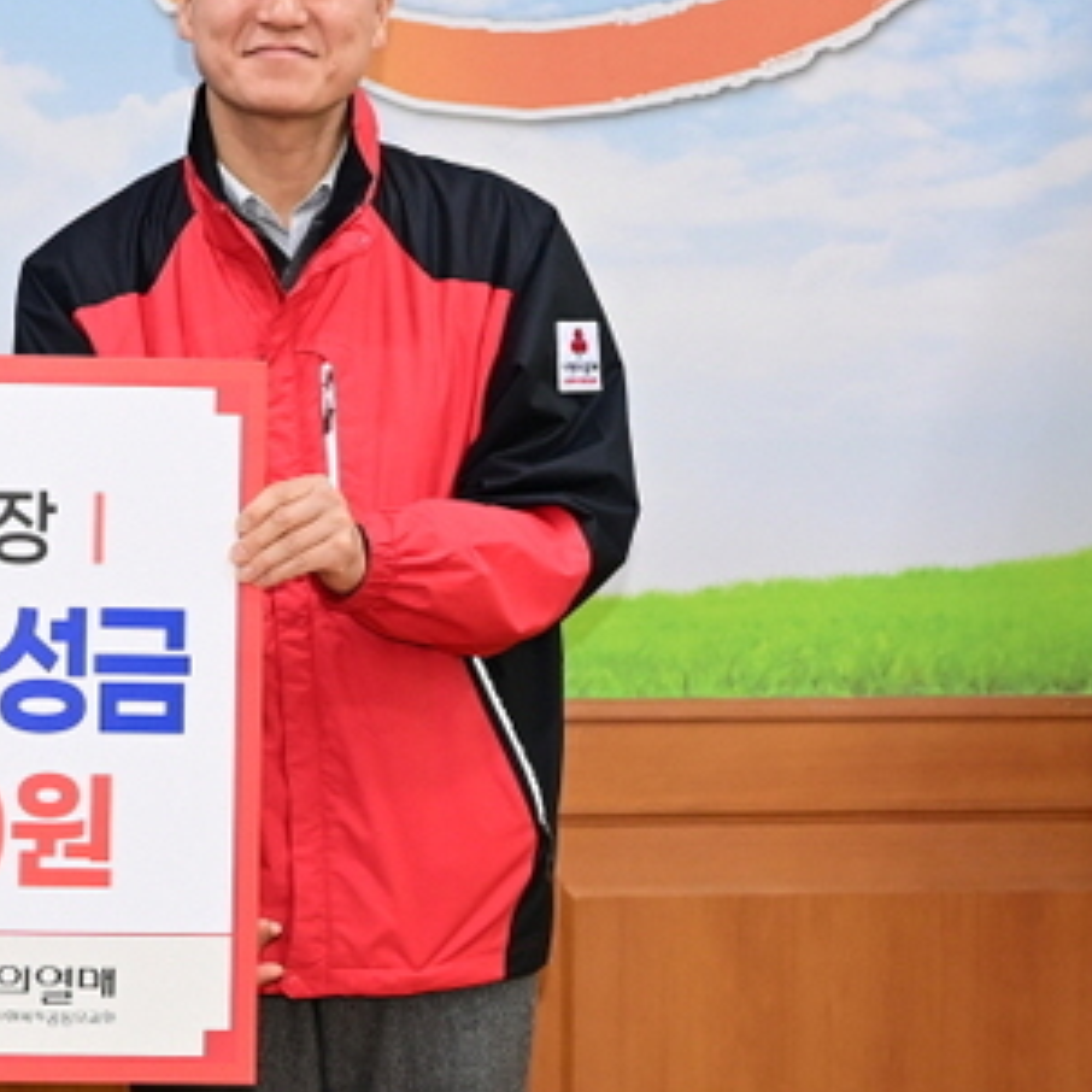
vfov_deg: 12.6
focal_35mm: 139
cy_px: 432
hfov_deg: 12.2
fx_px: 4961
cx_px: -287
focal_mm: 55
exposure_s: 1/125
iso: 1000
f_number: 4
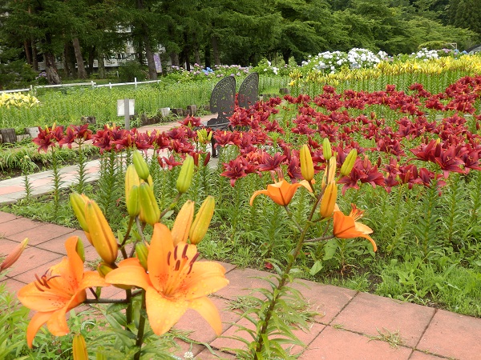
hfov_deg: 55.4
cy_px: 180
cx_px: 240
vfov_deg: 42.9
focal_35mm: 33
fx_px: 459
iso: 80
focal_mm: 6
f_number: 3.4
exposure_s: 1/200
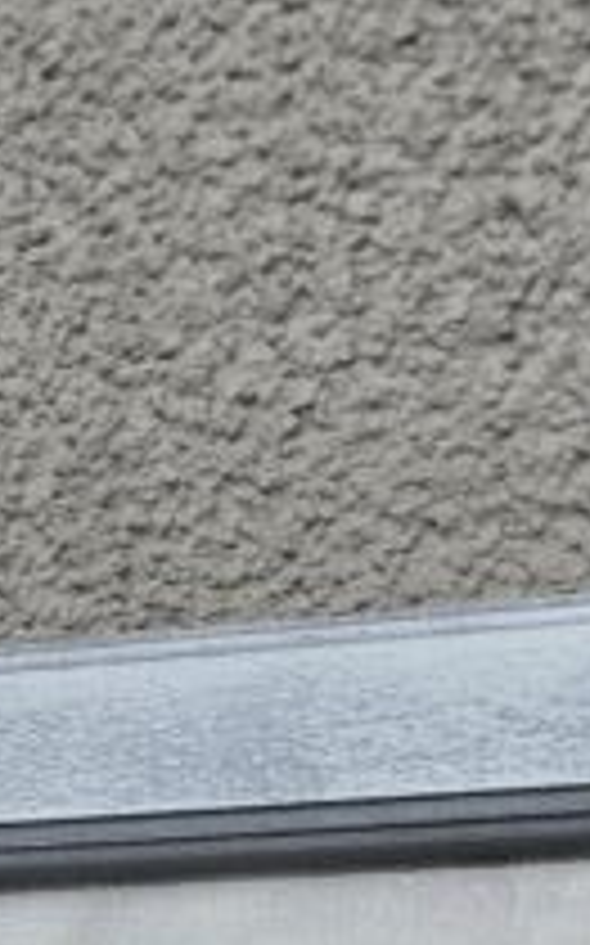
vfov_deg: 14.1
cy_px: 2007
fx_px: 3066
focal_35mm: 119
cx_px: -144
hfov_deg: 10.8
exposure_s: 1/196
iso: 12
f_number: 1.7
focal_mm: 6.3
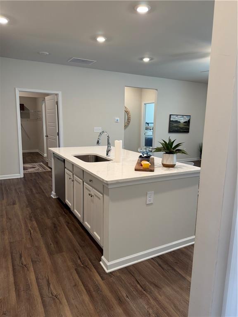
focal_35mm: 24
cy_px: 158
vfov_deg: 71.6
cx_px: 119
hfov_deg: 56.8
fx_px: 220
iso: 200
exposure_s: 1/120
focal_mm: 6.76
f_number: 1.78
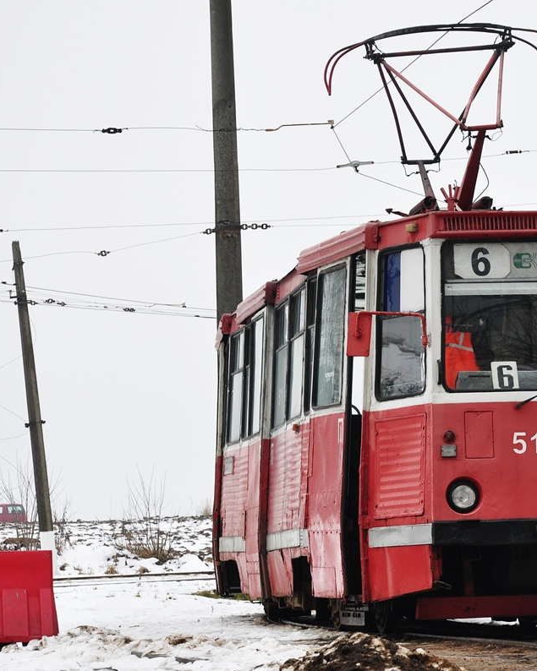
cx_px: 503
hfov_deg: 8.5
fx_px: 3591
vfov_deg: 10.7
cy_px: 336
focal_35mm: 181
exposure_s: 1/80
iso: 200
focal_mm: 85
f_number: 8
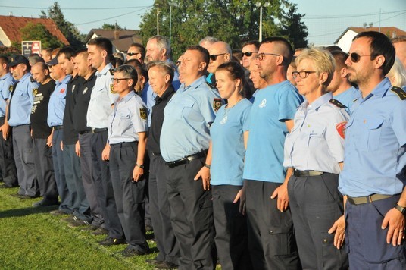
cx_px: 203
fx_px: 1014
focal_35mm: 90
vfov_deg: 15.2
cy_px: 135
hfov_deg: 22.6
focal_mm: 60
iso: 1600
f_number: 16
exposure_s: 1/1000
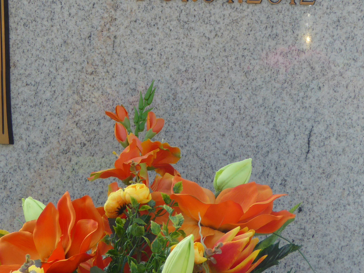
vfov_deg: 8.3
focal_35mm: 178
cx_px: 156
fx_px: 1872
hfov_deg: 11.1
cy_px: 21
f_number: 4.8
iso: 100
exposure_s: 1/100
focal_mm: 15
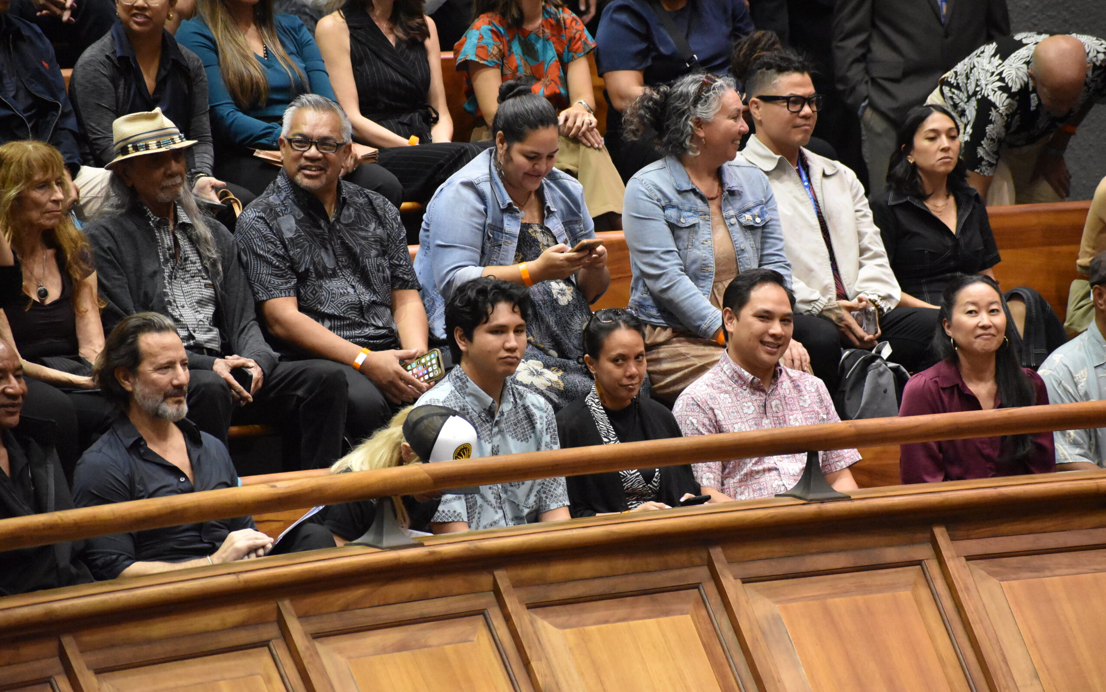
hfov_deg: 7.8
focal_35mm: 269
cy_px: 331
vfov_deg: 4.9
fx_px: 8094
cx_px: 551
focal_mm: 175
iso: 6400
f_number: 5
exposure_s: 1/100
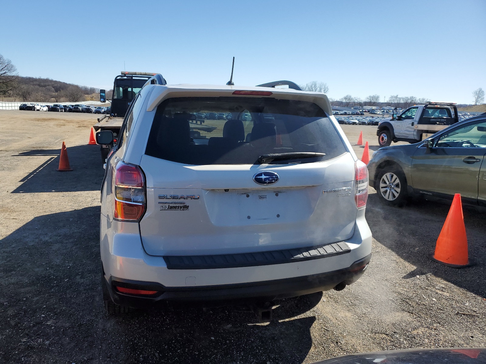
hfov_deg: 67.3
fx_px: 365
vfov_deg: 53.1
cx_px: 243
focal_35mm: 26
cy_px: 182
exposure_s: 1/3333
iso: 50
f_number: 1.5
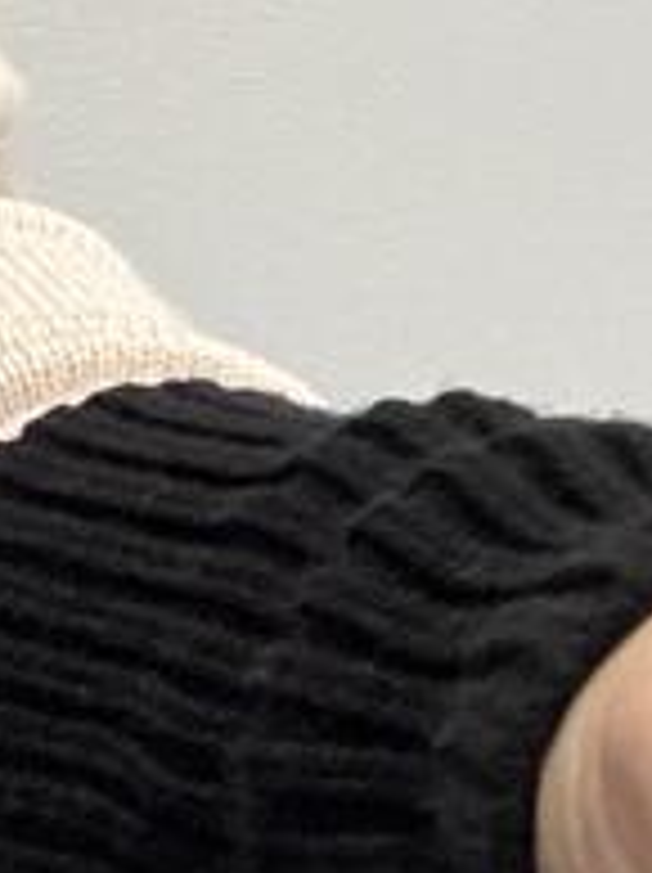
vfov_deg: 11.1
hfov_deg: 7.0
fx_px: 4480
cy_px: 702
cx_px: -1666
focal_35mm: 178
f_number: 1.9
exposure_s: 1/50
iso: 100
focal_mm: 2.69
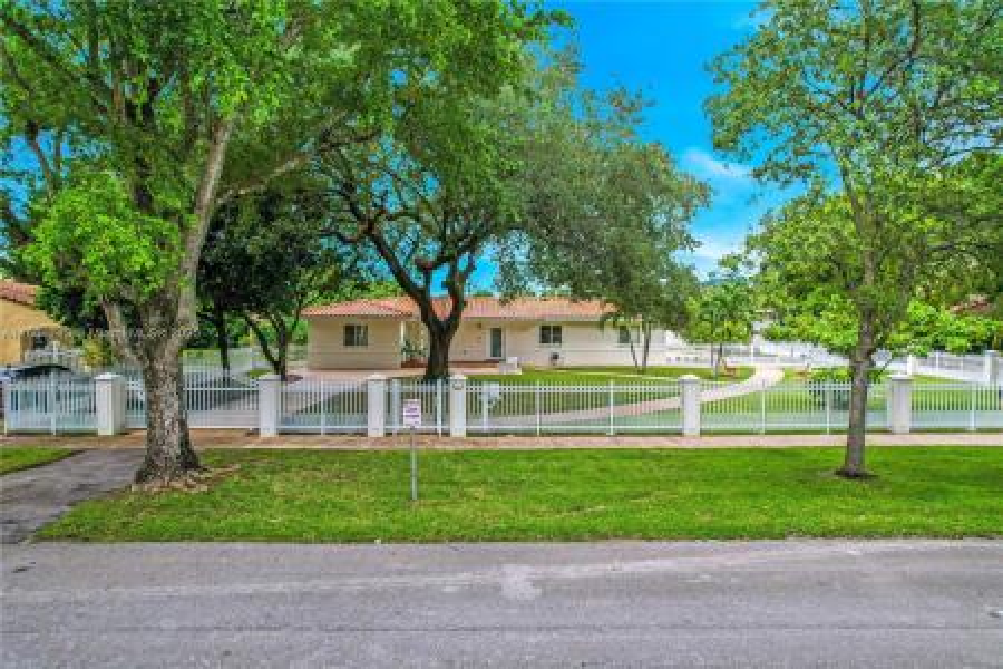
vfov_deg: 57.2
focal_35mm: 22
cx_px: 502
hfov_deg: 78.6
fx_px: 613
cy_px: 334
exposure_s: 1/640
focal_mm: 8.38
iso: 100
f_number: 2.8
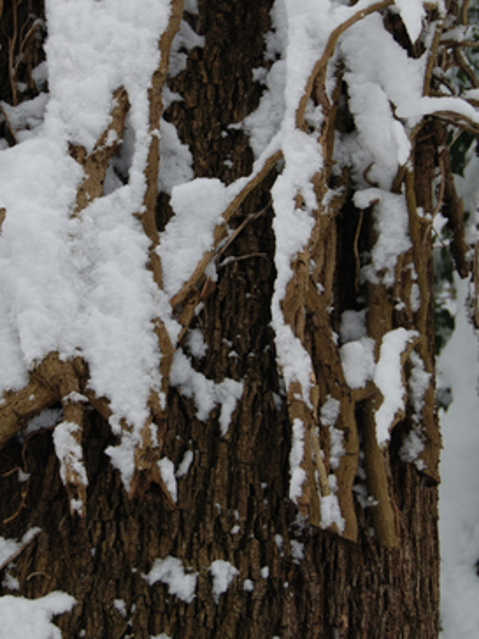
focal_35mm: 122
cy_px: 193
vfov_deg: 16.1
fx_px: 2251
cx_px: 118
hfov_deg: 12.1
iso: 100
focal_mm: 44
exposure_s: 1/80
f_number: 4.5
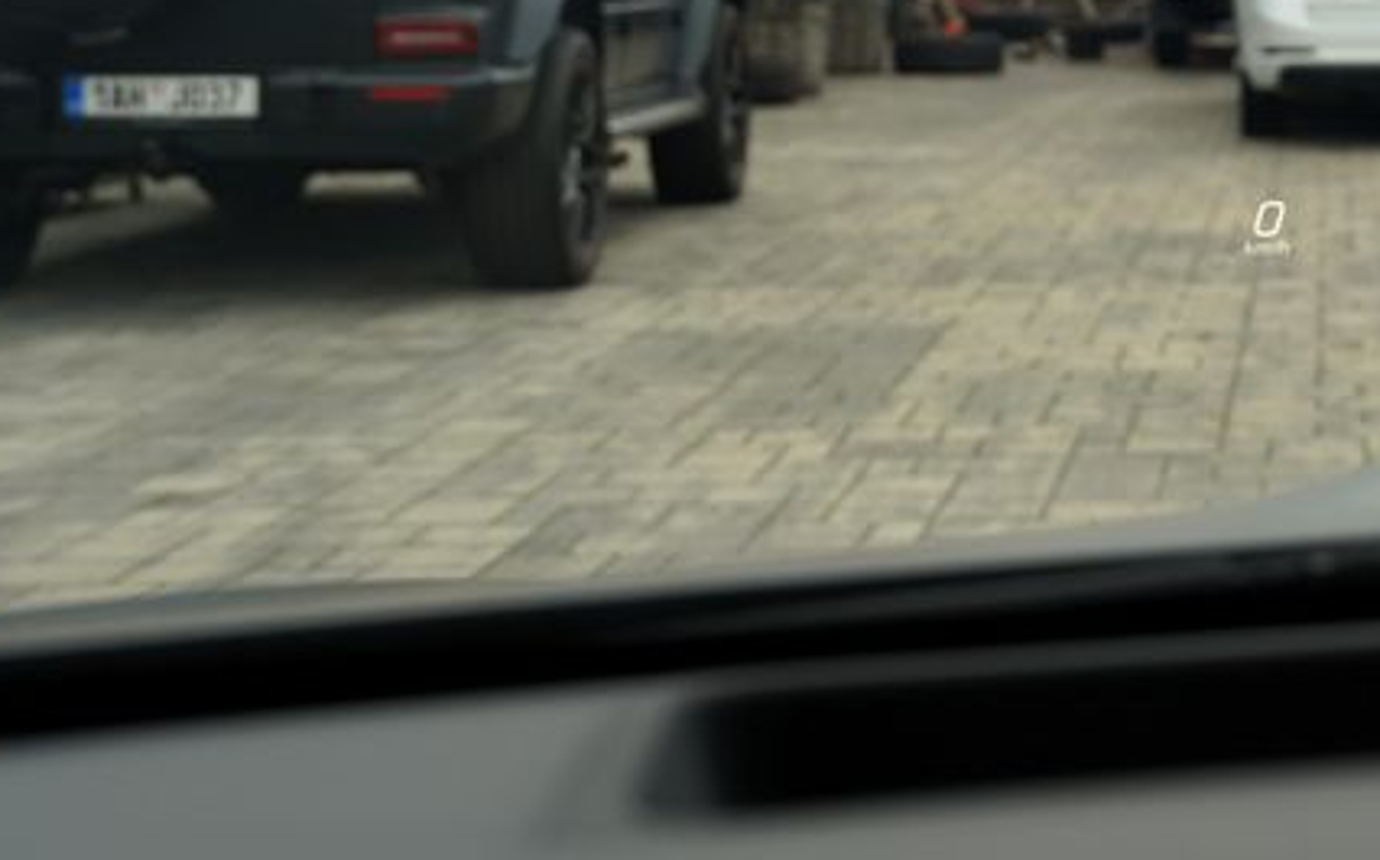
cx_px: 1412
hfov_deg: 23.0
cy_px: 50
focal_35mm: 86
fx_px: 3232
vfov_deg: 15.0
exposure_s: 1/160
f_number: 4
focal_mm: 35
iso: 100
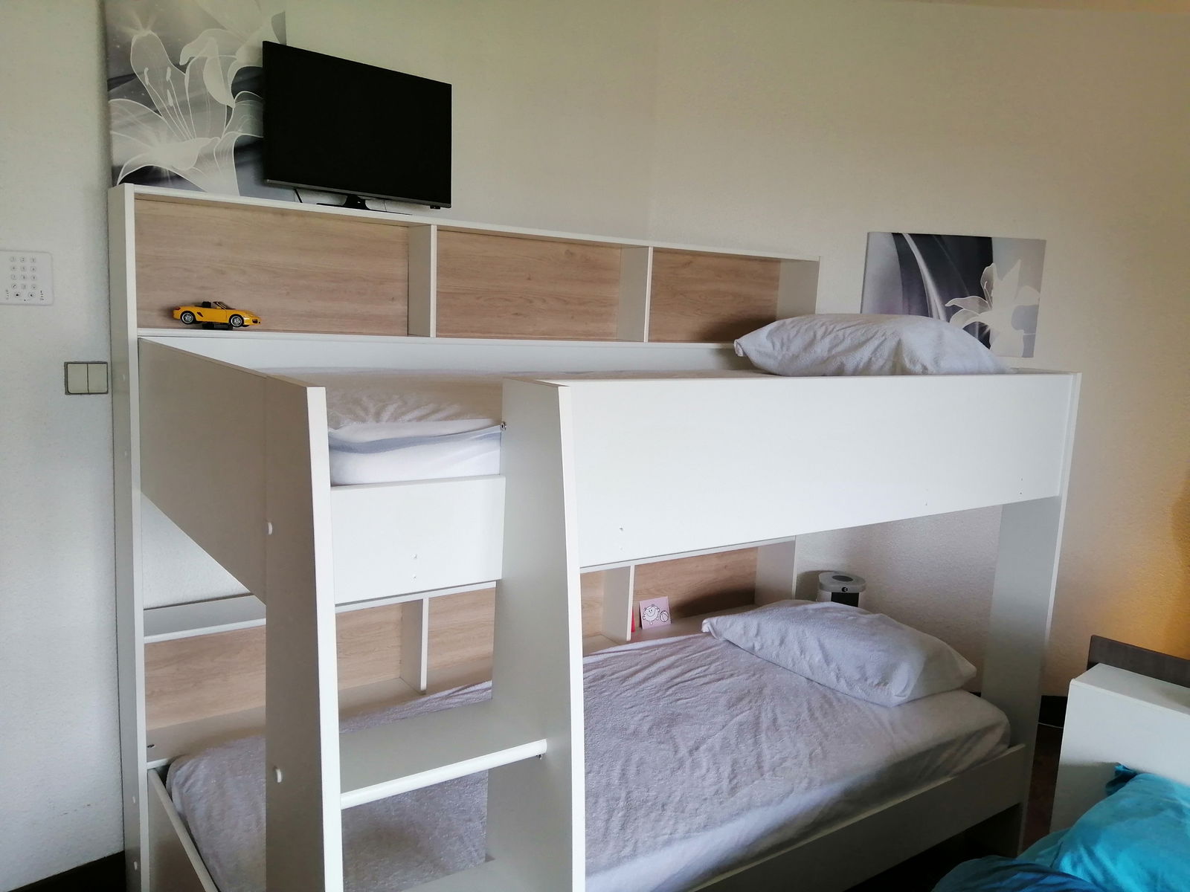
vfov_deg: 53.1
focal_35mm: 26
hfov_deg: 67.3
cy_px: 446
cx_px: 595
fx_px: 894
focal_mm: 3.6
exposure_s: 1/100
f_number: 1.8
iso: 100
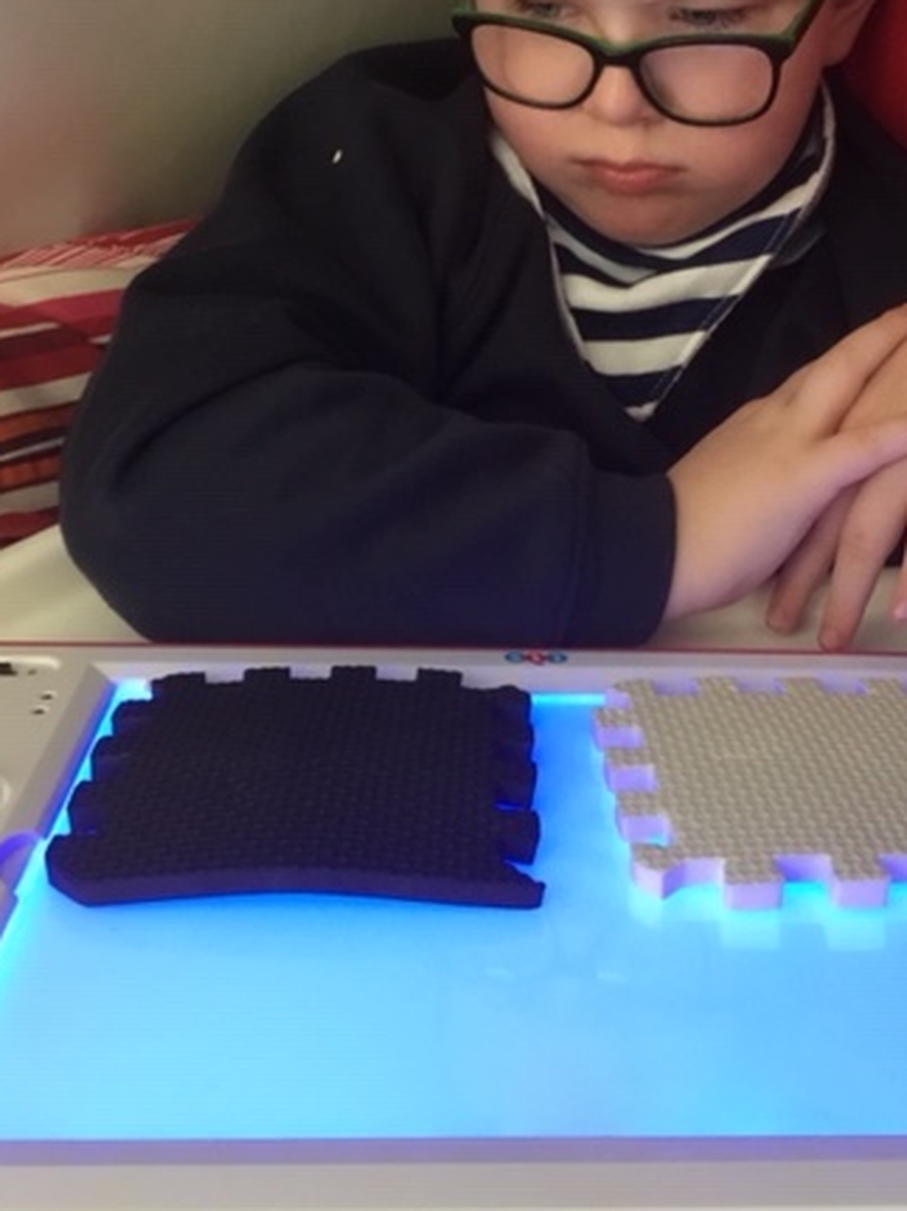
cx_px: 545
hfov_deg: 31.4
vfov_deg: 41.1
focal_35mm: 46
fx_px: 1608
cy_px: 483
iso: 125
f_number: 2.4
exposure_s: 1/33
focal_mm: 3.3
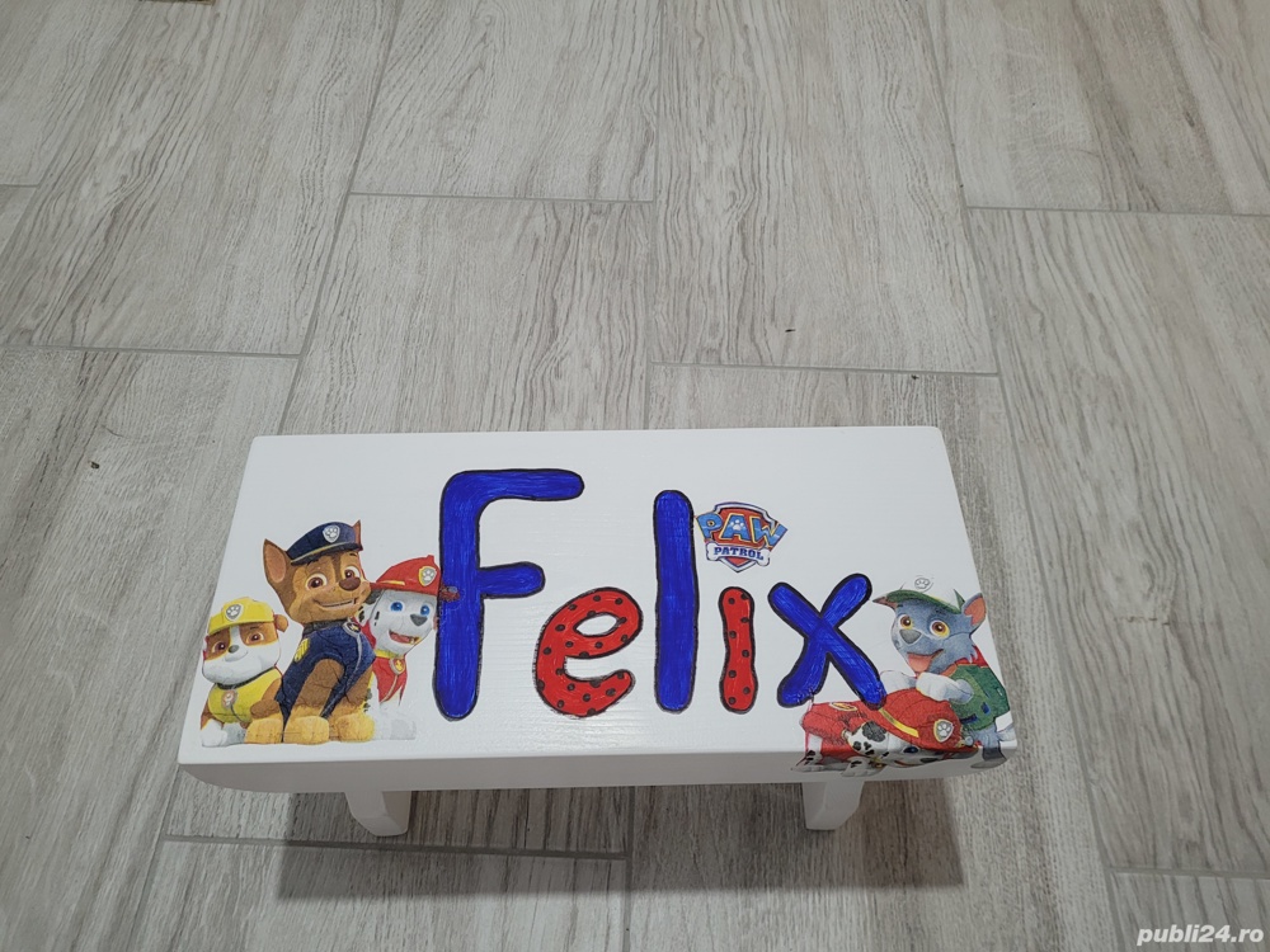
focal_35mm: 26
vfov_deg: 53.1
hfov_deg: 67.3
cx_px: 635
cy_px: 476
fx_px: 954
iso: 250
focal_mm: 5.4
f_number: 1.8
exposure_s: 1/50
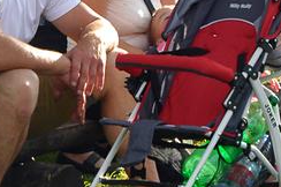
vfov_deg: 3.7
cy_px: 8
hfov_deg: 5.6
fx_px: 2853
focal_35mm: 366
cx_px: 14
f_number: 5.6
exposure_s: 1/500
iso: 640
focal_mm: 70
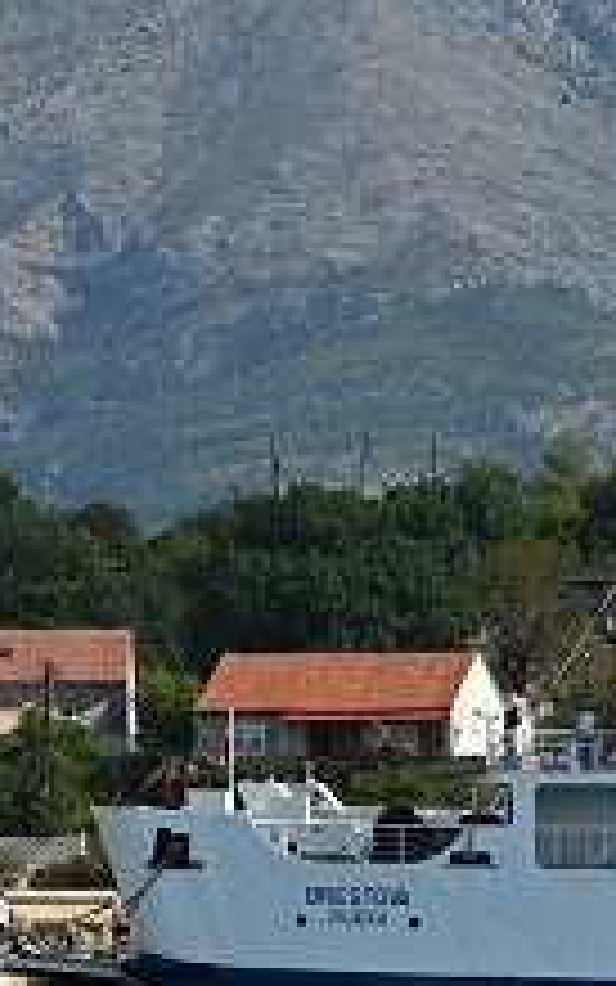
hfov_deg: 3.1
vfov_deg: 4.9
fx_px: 11382
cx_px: -369
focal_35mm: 424
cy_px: -245
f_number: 6.3
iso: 100
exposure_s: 1/640
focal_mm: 70
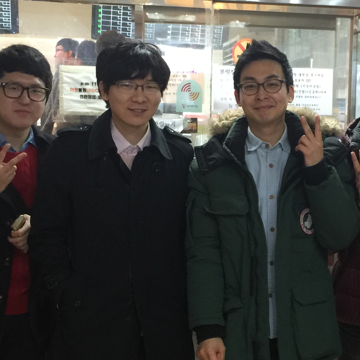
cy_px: 203
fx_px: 871
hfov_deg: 23.0
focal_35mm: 74
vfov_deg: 23.3
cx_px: 293
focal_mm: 4.15
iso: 64
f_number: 2.2
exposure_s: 1/4
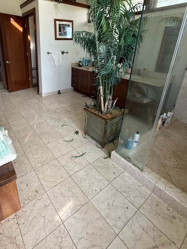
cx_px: 66
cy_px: 97
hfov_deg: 67.3
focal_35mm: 19
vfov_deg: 83.4
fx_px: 137
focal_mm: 2.22
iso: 160
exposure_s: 1/99
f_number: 2.2
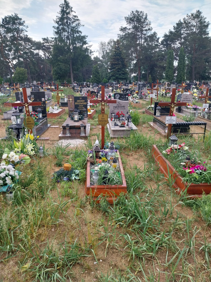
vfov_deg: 67.3
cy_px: 141
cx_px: 106
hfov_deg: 53.1
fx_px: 211
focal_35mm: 26
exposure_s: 1/604
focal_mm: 4
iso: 25
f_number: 1.8
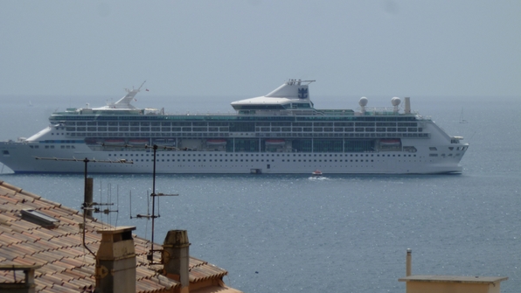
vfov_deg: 5.6
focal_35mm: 215
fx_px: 2970
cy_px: 132
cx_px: 260
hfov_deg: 10.0
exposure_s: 1/800
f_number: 5.7
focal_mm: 35
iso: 80
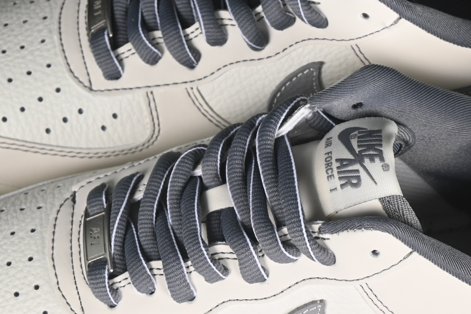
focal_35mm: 173
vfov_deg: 7.9
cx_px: 274
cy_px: 171
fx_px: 2264
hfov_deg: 11.9
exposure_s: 1/80
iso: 160
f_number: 7.1
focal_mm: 50
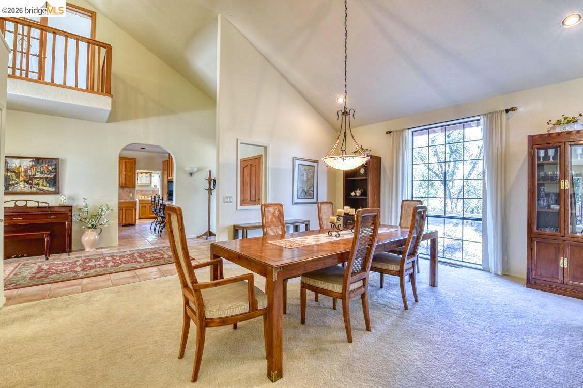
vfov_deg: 77.3
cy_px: 194
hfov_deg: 100.4
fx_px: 243
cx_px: 292
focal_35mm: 15
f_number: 11
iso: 400
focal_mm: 15
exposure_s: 1/3.33
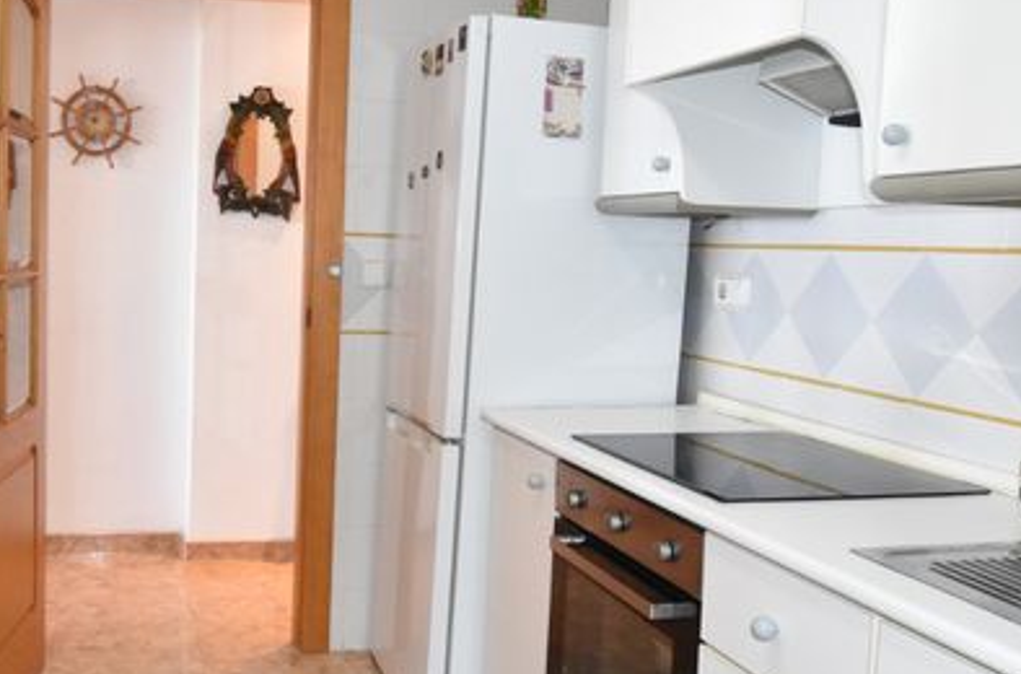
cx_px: 325
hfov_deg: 52.1
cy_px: 336
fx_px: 1018
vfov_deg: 36.6
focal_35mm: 36
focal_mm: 10
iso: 2000
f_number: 3.5
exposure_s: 1/200
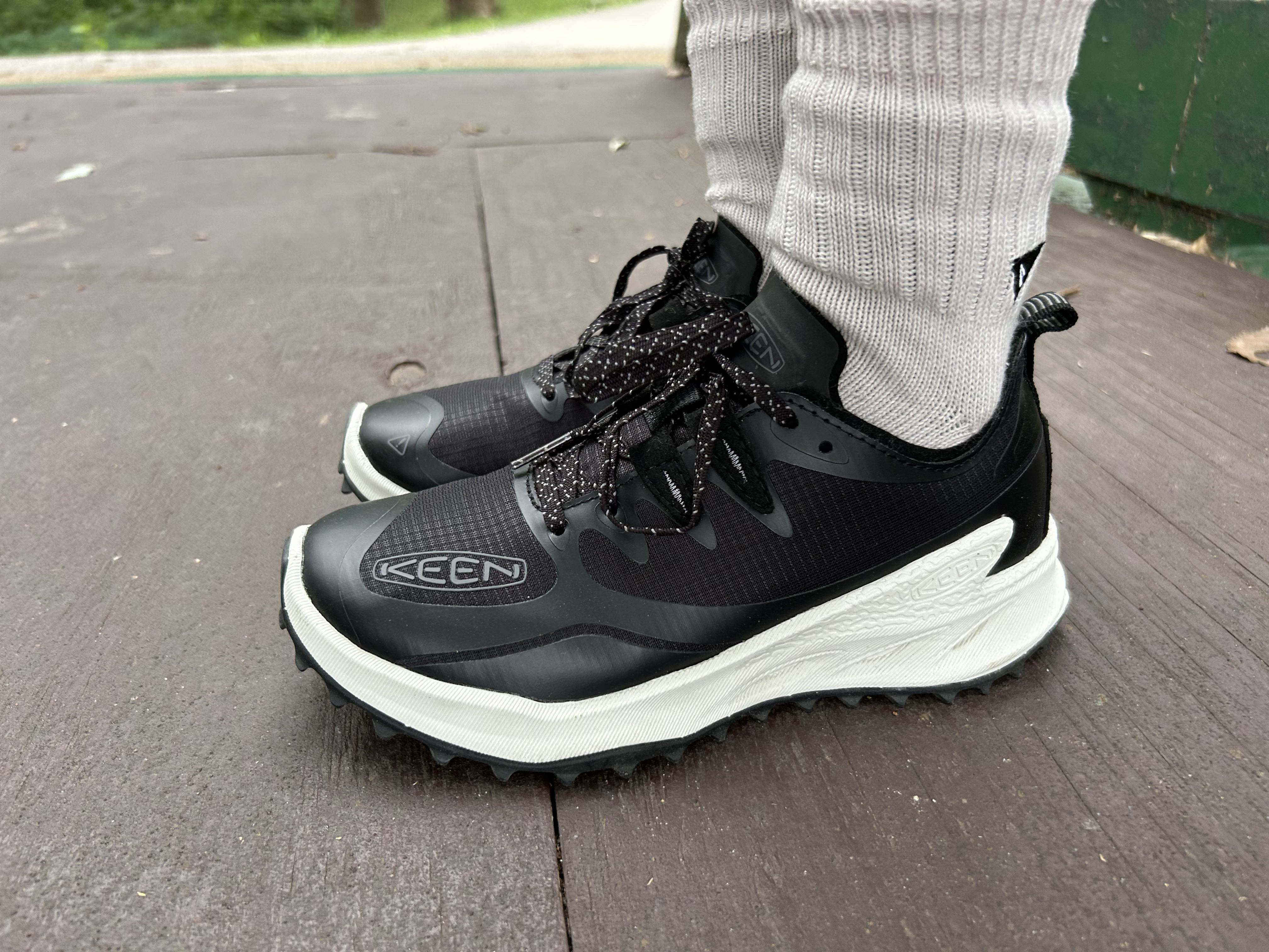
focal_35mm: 26
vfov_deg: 53.1
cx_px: 634
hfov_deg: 67.3
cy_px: 476
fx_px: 953
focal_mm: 5.7
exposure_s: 1/121
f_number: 1.5
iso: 100
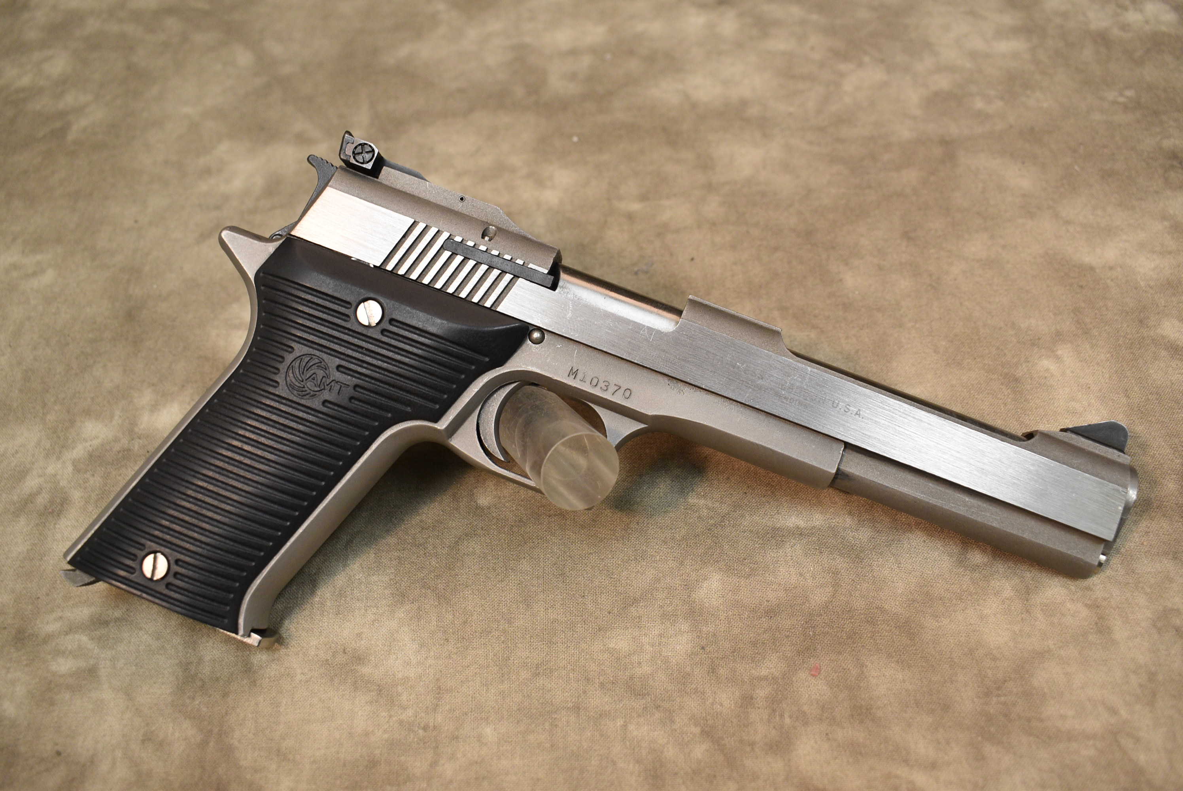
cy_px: 396
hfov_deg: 57.2
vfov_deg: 40.0
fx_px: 1085
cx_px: 592
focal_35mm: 33
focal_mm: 22
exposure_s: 1/60
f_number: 5.6
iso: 800
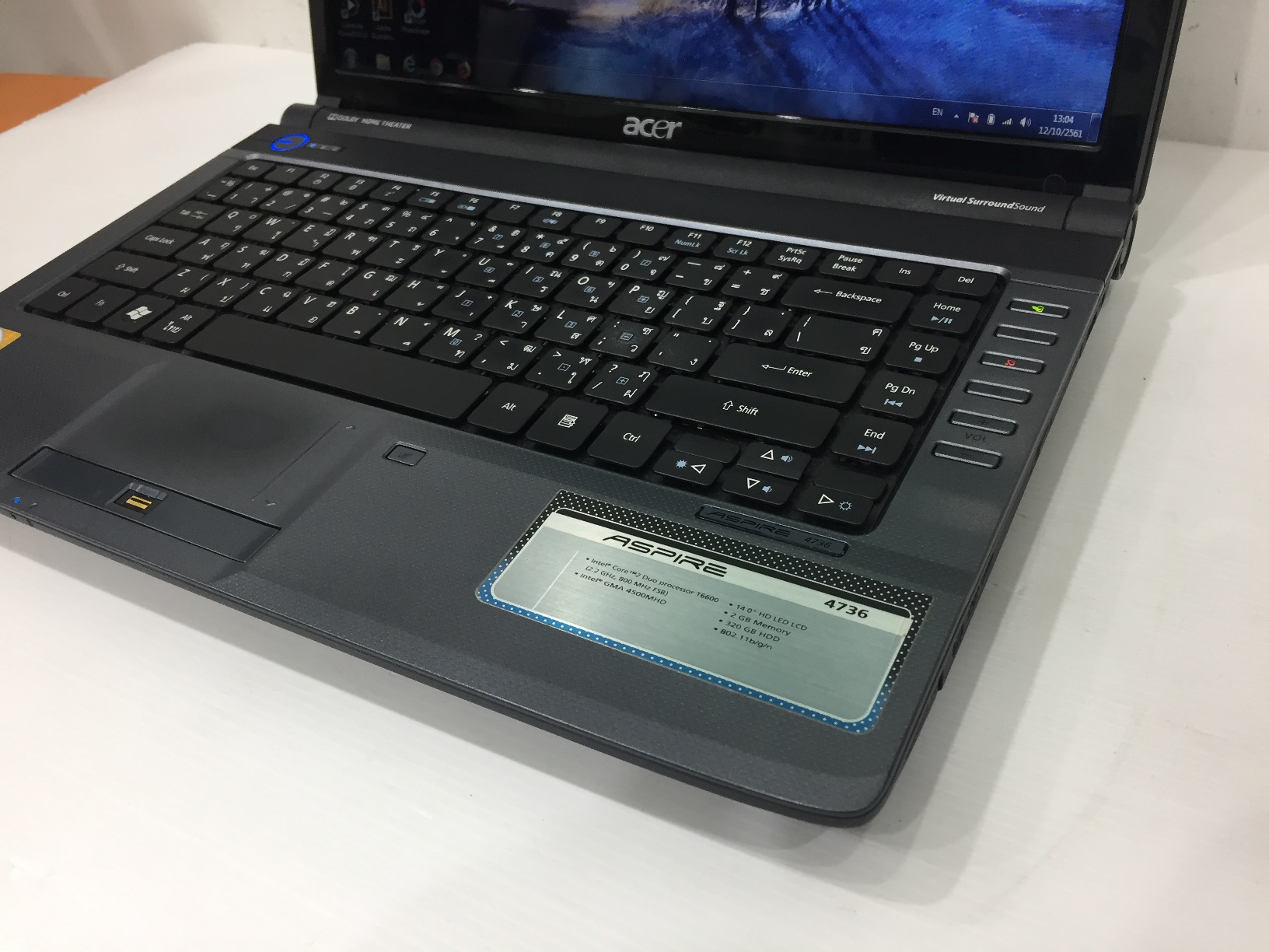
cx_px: 634
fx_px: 1063
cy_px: 476
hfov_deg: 61.7
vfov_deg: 48.2
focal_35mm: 29
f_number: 2.2
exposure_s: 1/33
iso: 80
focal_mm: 4.15
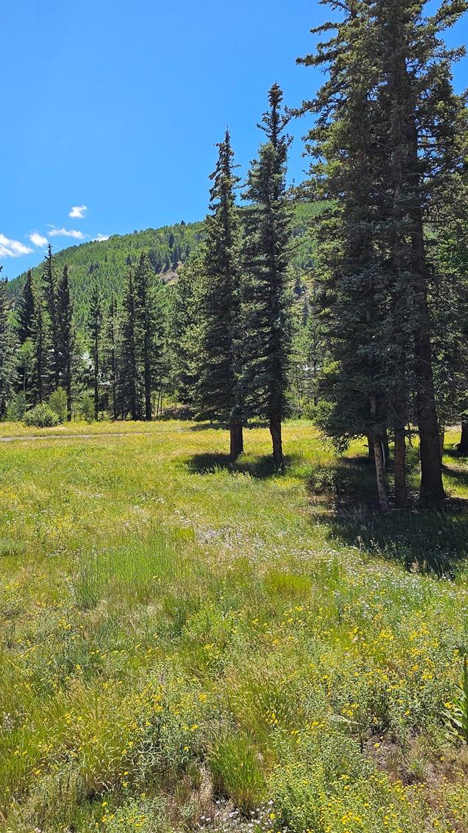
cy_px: 401
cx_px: 178
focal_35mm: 35
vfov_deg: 56.6
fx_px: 772
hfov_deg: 33.6
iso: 10
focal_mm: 6.3
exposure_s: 1/551
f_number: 1.7
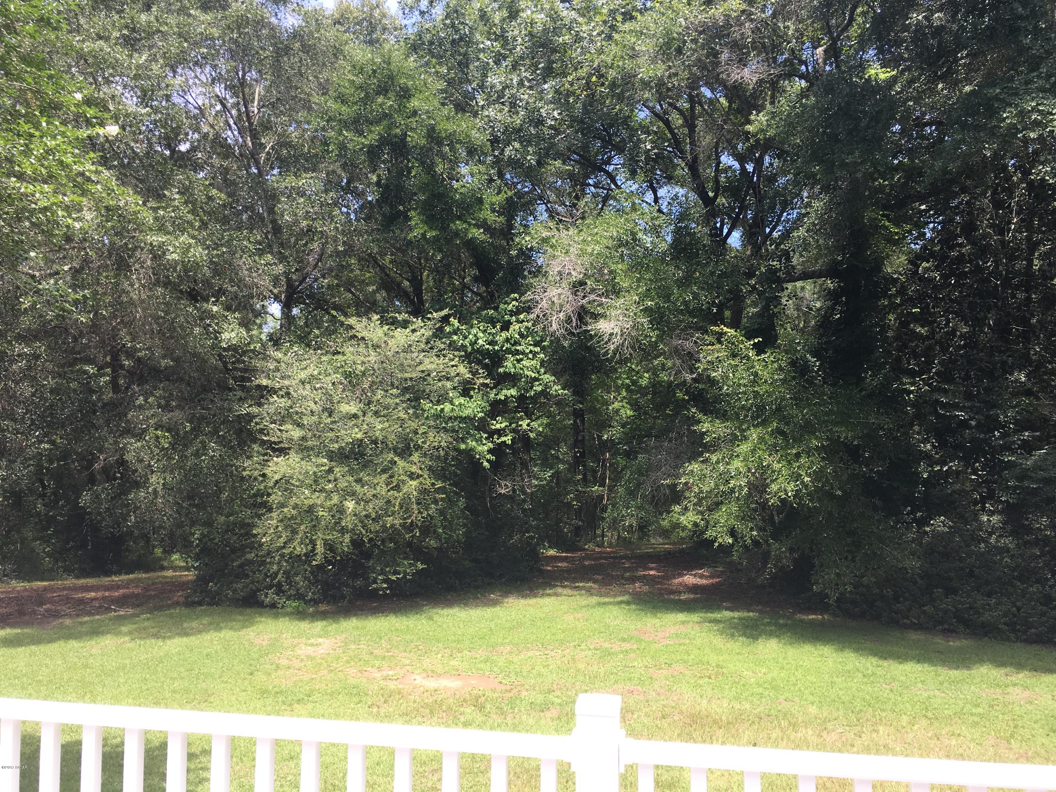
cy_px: 396
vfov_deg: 48.2
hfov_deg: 61.7
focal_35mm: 29
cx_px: 528
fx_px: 885
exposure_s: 1/503
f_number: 2.2
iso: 25
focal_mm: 4.15
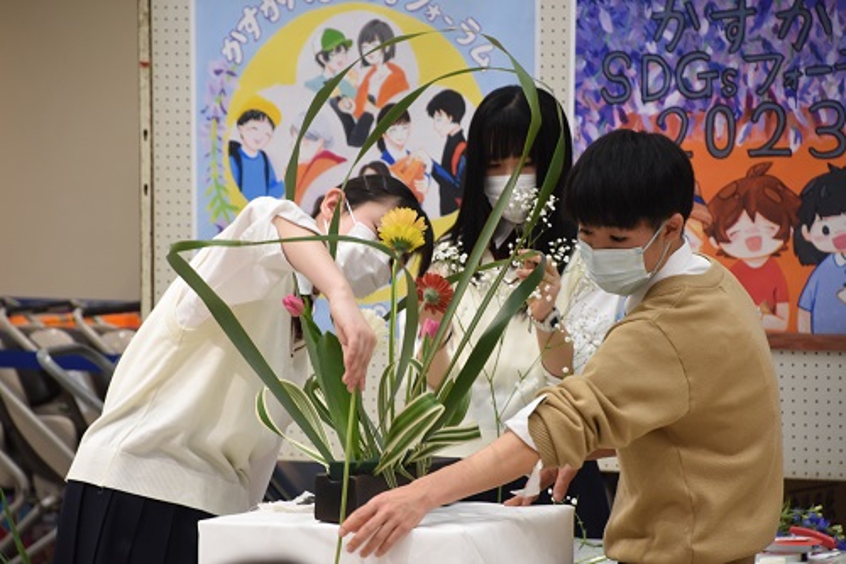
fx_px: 5462
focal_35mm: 232
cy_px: 282
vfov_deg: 5.9
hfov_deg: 8.9
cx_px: 423
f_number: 6
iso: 1000
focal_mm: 155
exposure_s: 1/50
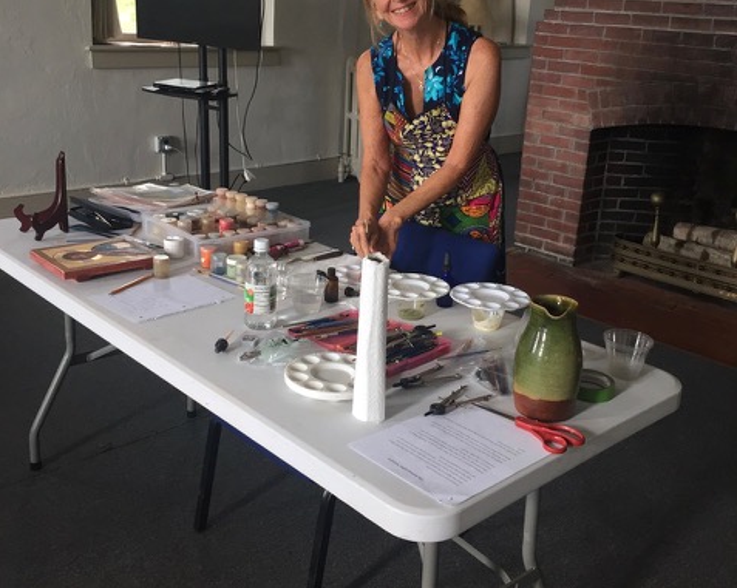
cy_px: 244
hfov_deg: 48.0
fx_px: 828
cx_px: 368
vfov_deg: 39.0
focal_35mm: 38
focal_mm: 4.15
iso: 32
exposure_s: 1/40
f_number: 2.2
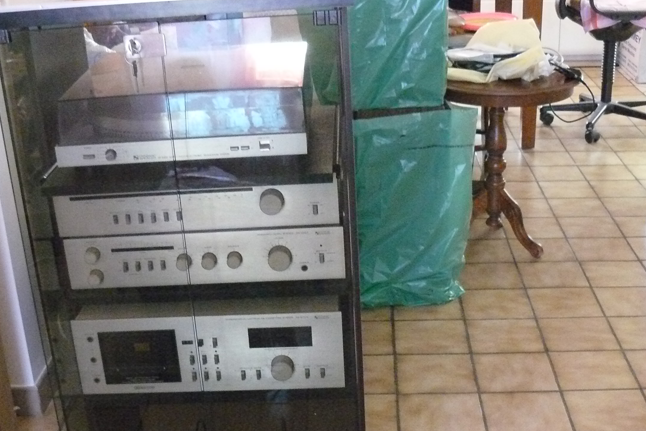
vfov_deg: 25.3
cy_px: 298
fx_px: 951
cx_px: 303
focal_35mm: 53
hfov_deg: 37.5
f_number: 2.8
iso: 800
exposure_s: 1/30
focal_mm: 6
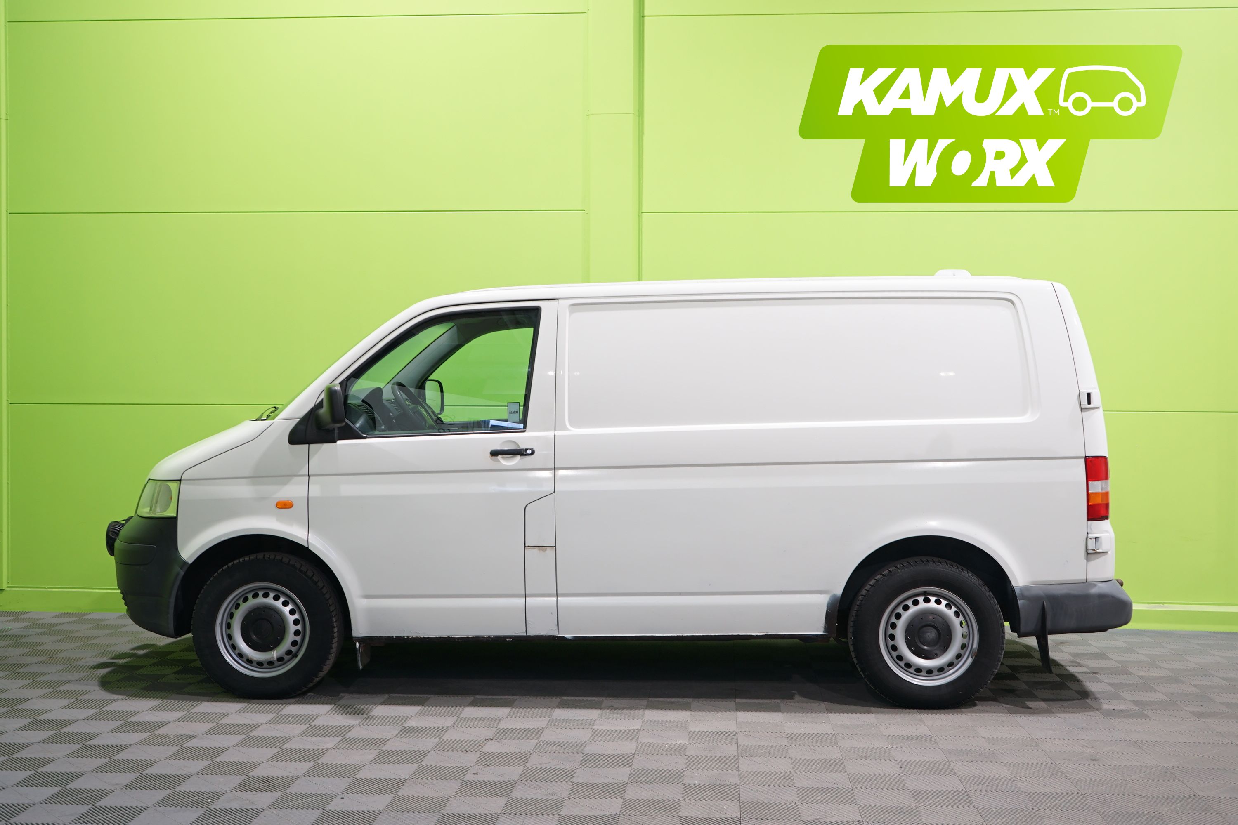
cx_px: 619
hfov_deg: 48.5
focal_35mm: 40
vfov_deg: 33.4
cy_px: 412
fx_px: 1375
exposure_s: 1/10
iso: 400
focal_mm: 40
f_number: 6.3
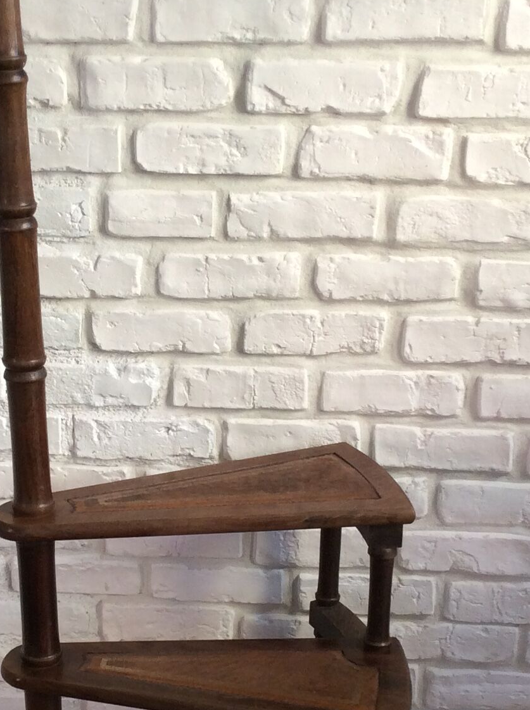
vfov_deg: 26.2
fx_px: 1515
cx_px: 172
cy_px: 481
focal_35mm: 74
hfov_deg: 19.8
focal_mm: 3.3
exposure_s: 1/25
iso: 50
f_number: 2.4
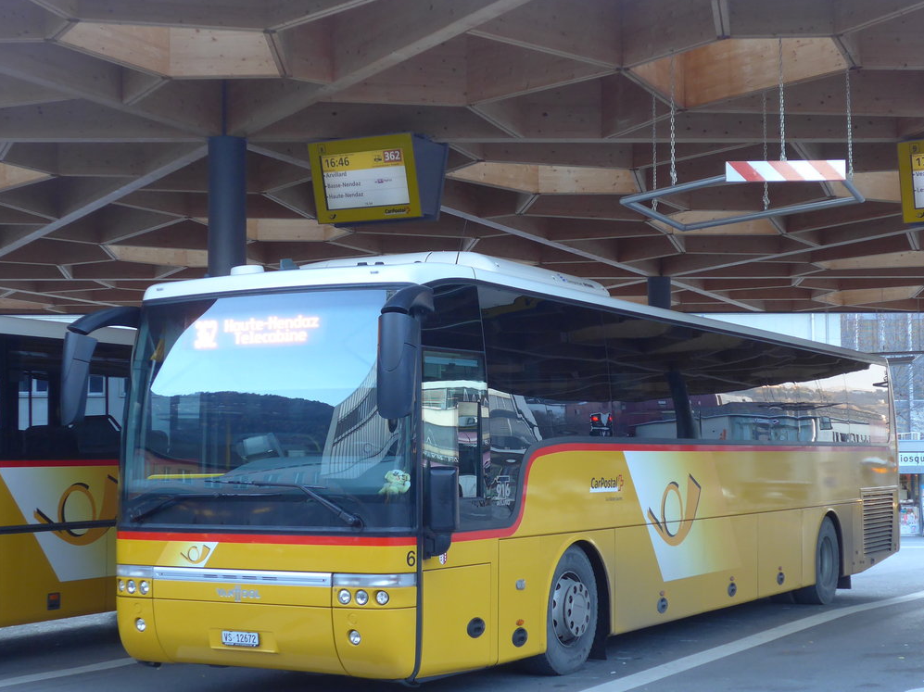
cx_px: 449
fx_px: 1574
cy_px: 397
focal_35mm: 59
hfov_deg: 32.7
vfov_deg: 24.8
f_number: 3.2
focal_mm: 10.1
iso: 250
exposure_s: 1/60
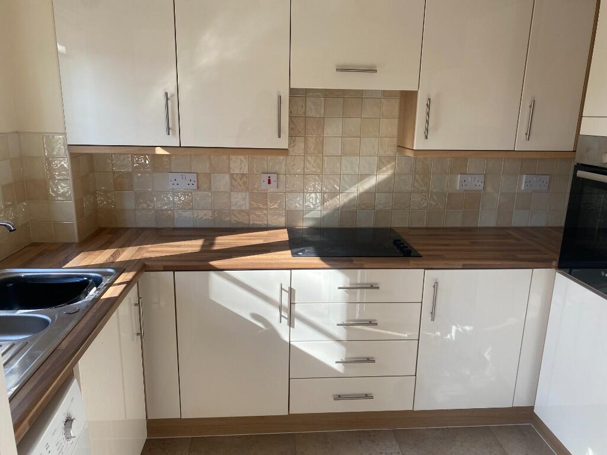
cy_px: 228
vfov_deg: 53.1
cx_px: 304
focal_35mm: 26
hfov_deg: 67.3
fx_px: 456
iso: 40
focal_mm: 4.25
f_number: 1.8
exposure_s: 1/122
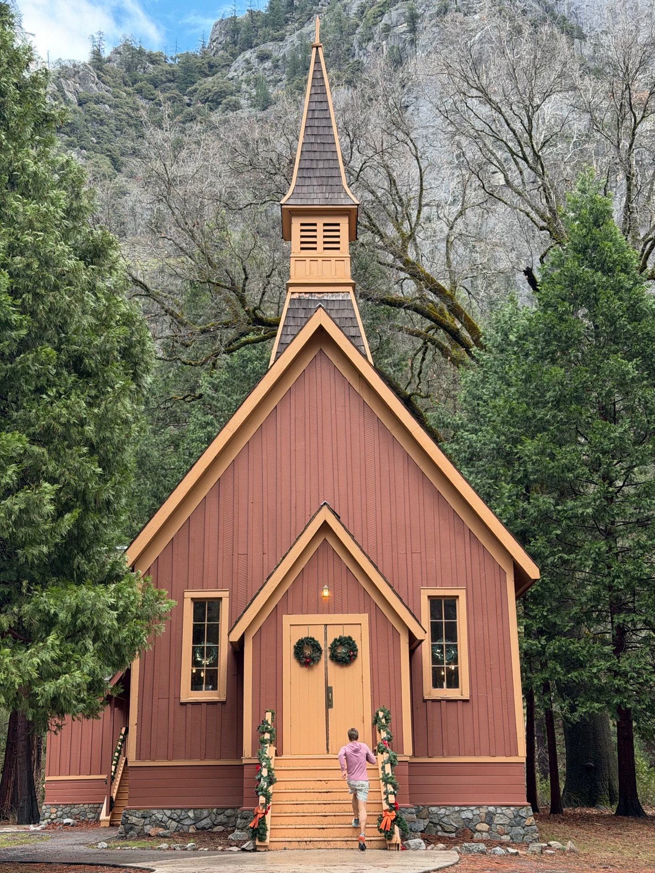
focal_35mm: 48
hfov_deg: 30.3
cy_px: 436
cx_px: 328
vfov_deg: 39.7
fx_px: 1211
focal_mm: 6.76
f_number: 1.78
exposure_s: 1/121
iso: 64
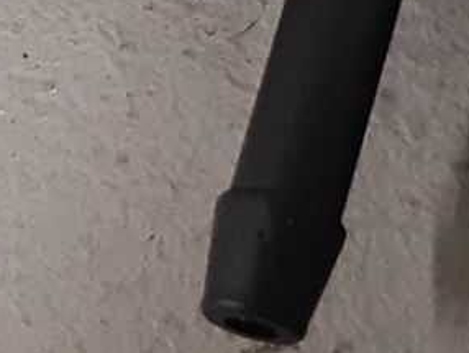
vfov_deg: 7.9
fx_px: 2522
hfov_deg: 10.6
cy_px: -126
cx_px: 271
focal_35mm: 186
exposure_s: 1/50
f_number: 1.7
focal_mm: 3.93
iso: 200
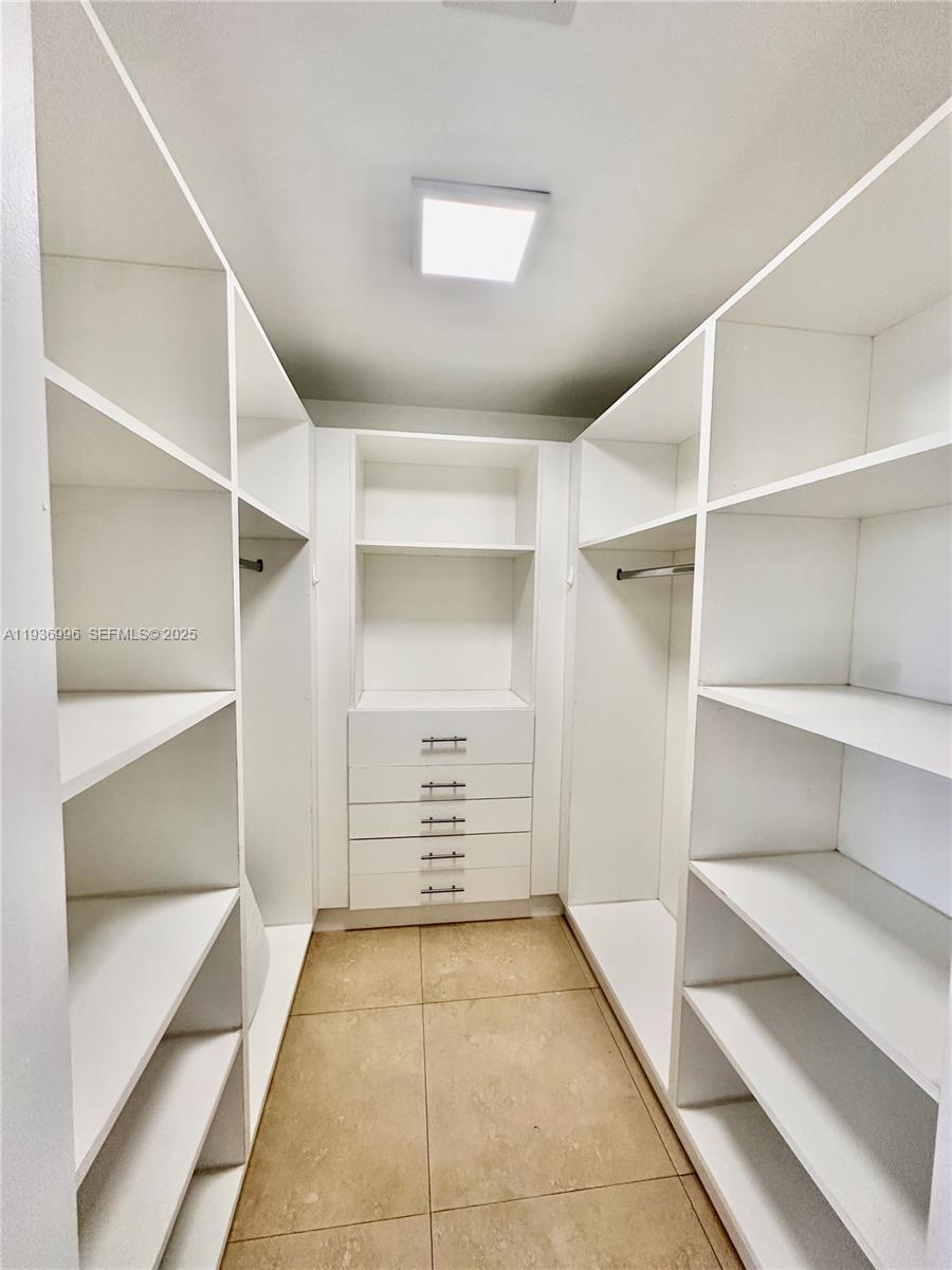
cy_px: 635
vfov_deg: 102.1
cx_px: 476
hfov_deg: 85.7
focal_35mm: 14
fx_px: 513
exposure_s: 1/120
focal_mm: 2.22
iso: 200
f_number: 2.2
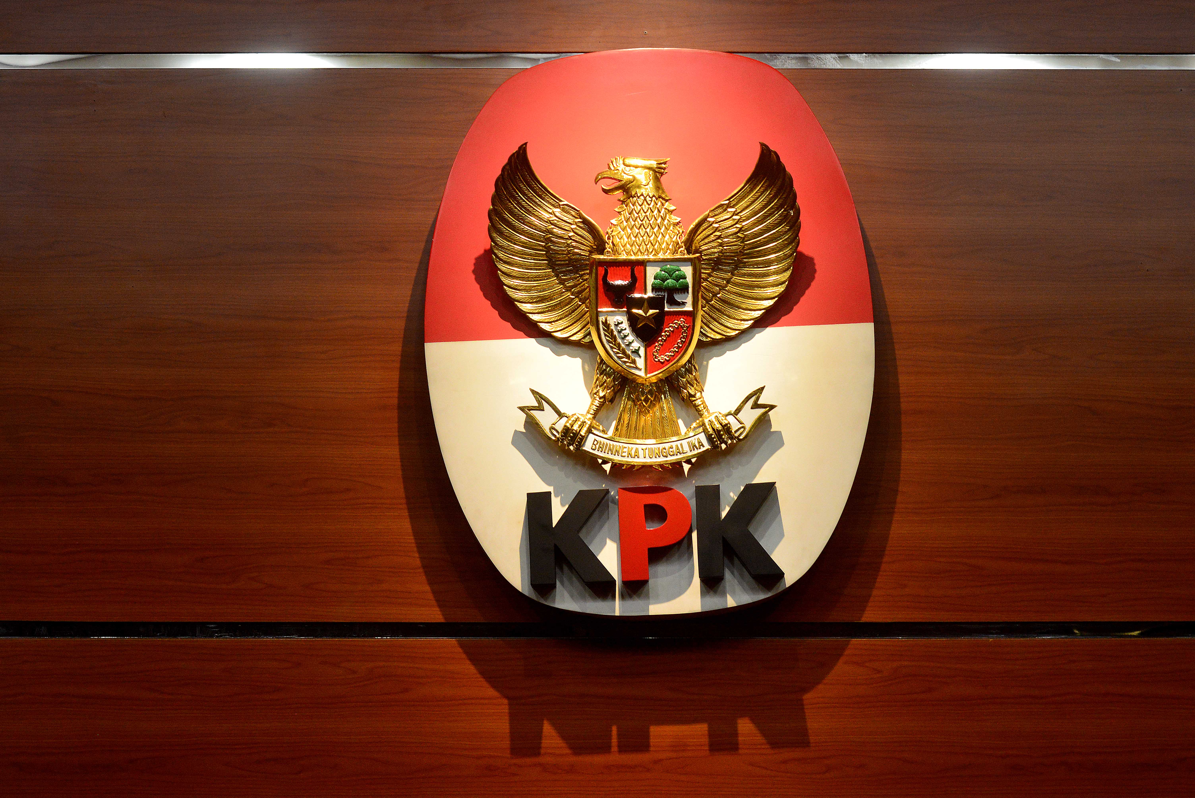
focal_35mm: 112
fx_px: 3719
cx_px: 598
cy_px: 399
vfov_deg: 12.2
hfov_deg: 18.3
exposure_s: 1/100
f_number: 7.1
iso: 2500
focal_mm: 112
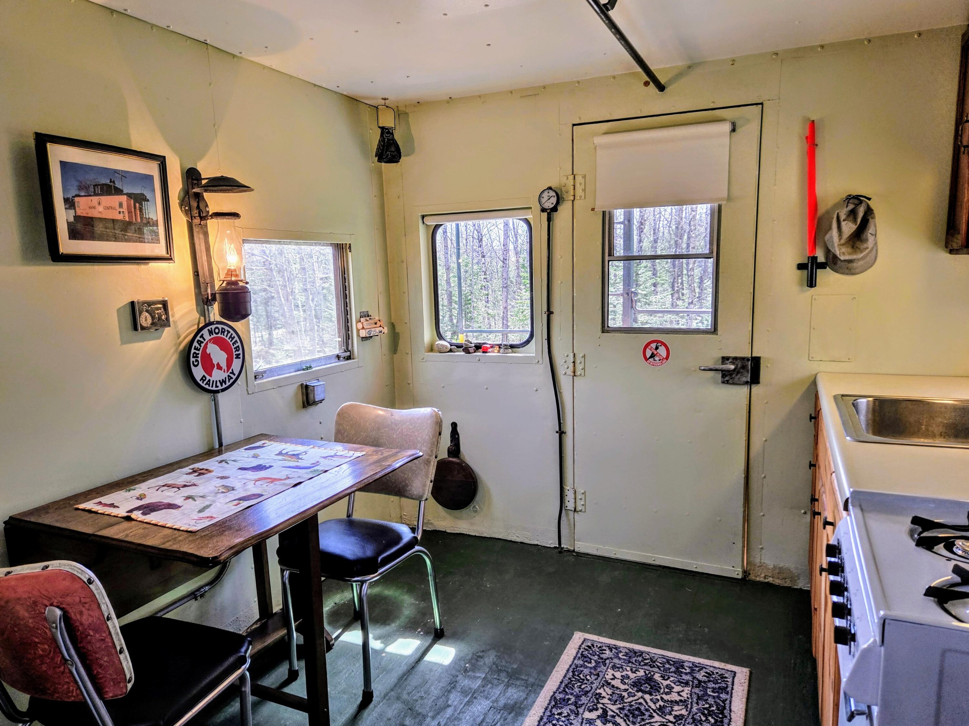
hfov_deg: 73.9
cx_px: 484
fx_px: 644
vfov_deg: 58.9
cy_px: 363
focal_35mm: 23
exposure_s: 1/120
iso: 50
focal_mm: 5.4
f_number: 1.8
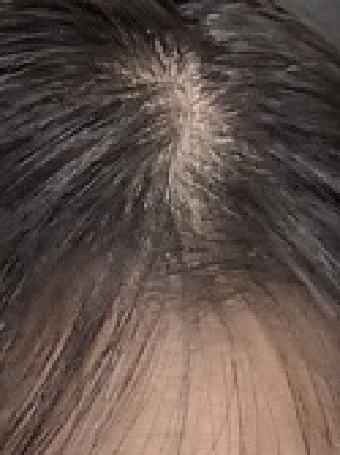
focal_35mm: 184
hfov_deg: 8.0
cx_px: 65
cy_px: 1117
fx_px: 2413
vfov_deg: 9.5
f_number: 1.9
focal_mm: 2.69
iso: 100
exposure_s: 1/120
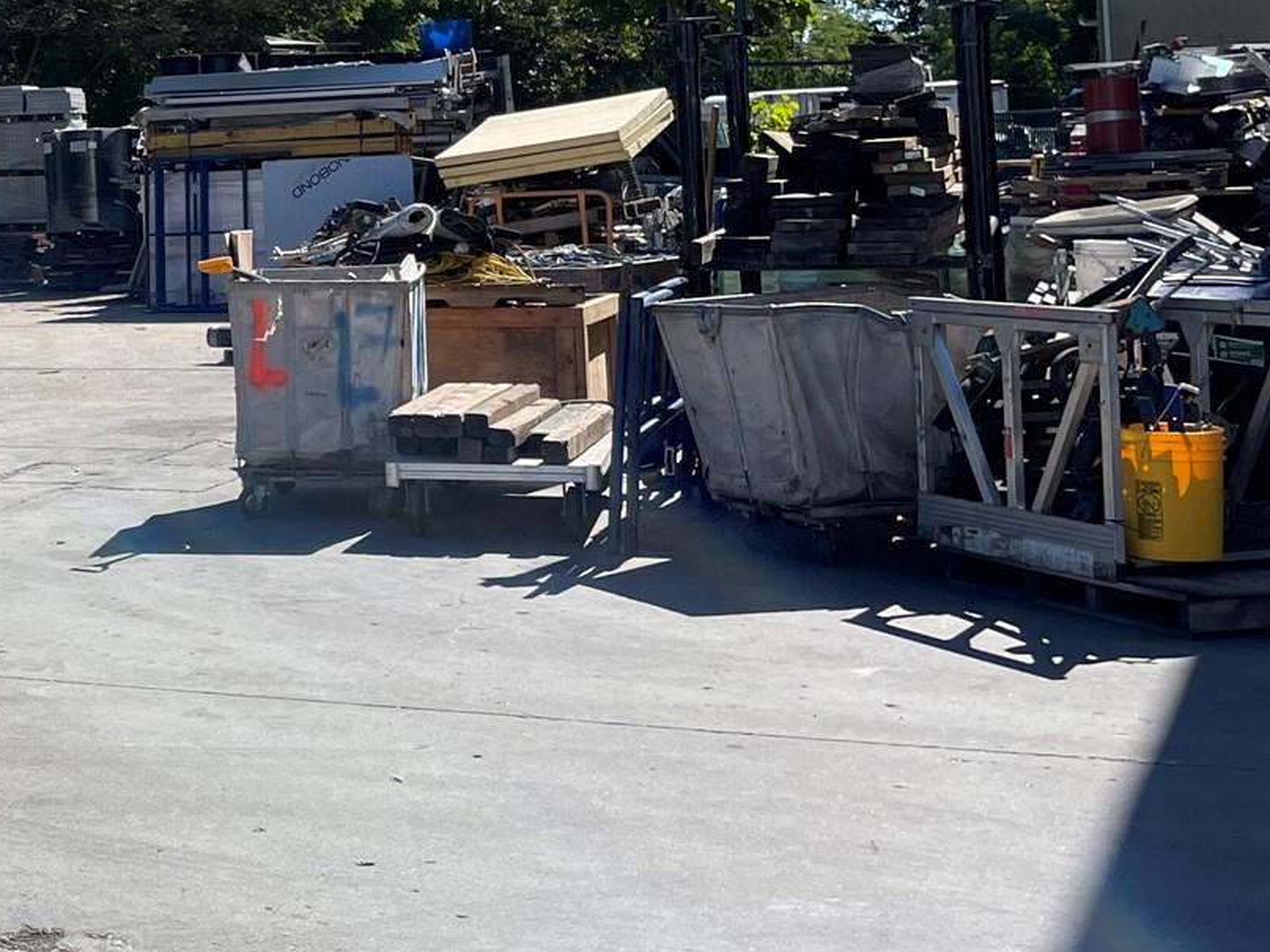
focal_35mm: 66
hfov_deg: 26.4
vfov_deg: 21.7
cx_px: -220
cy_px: 98
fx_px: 2421
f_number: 1.6
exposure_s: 1/3205
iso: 32
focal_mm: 4.2
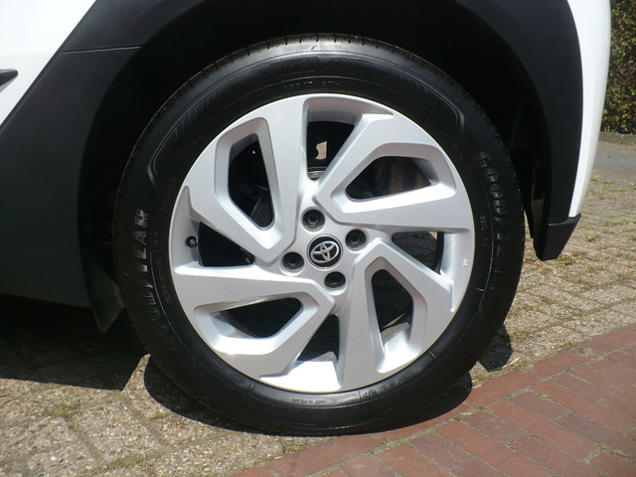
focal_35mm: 37
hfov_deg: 50.1
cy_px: 238
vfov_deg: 38.7
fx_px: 680
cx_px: 318
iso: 100
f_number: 8
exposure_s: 1/200
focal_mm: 6.1
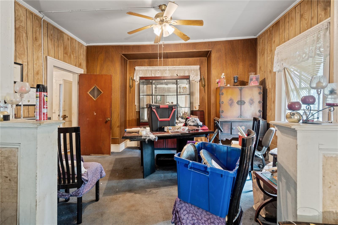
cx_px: 169
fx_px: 150
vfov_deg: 73.7
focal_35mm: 16
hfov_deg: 96.7
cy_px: 112
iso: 250
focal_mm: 16
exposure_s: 2.5
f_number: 5.6
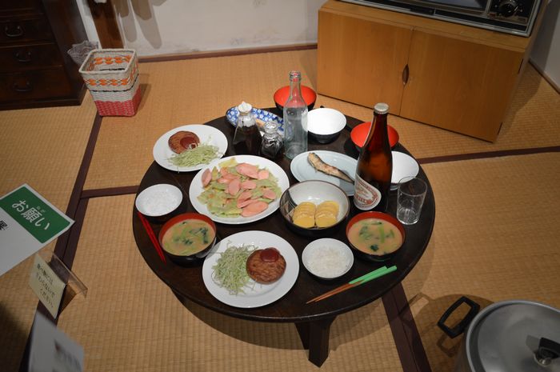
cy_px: 186
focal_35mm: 30
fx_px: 466
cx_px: 280
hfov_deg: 62.0
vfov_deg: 43.5
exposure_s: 1/13
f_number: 3.8
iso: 100
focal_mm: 20
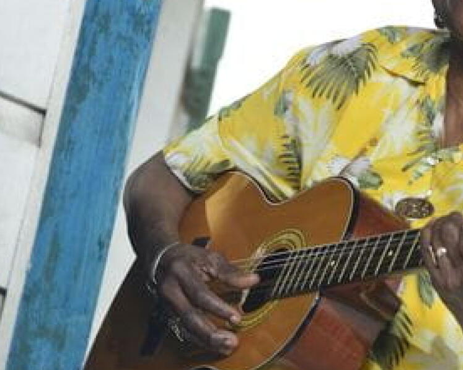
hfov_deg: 8.3
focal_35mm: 233
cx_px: 429
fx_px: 3192
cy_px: 106
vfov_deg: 6.6
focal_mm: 120
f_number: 5.6
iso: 400
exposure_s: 1/125
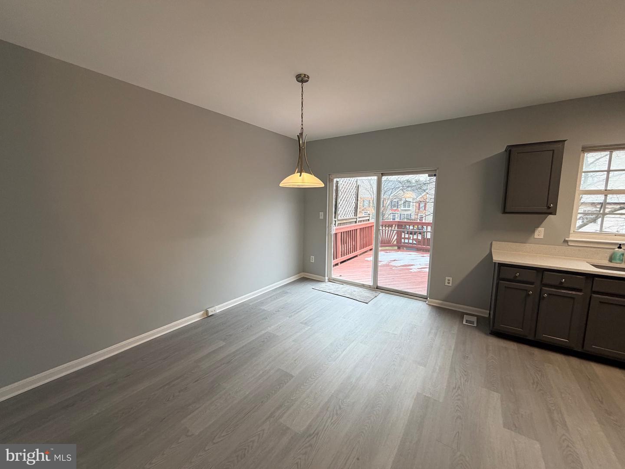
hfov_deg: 102.1
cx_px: 312
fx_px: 253
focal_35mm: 14
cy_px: 234
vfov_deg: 85.7
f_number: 2.2
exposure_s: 1/120
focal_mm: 2.22
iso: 125
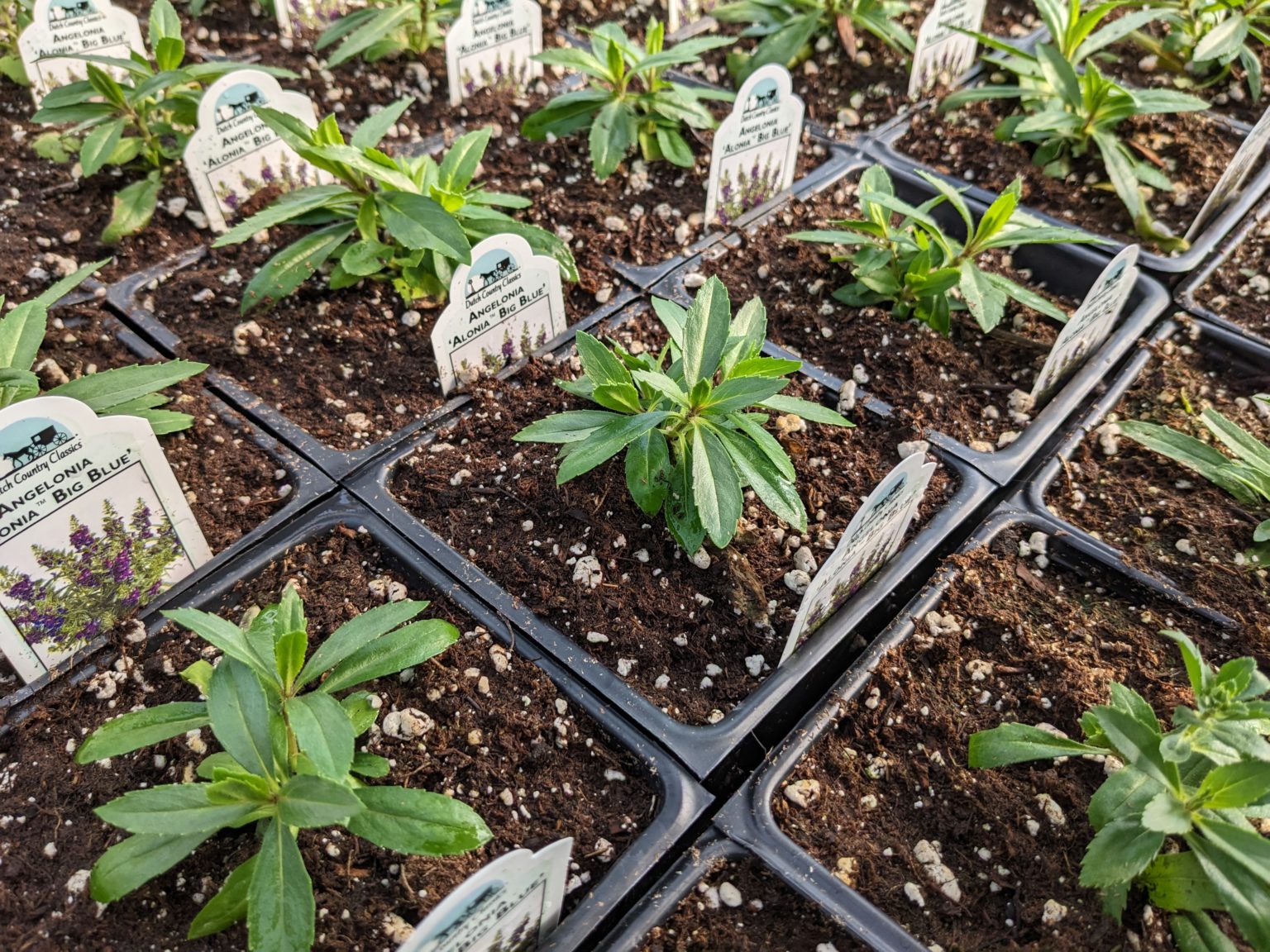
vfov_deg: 51.4
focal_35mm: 27
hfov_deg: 65.3
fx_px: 991
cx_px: 635
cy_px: 476
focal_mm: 4.38
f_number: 1.73
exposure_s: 1/1114
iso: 52
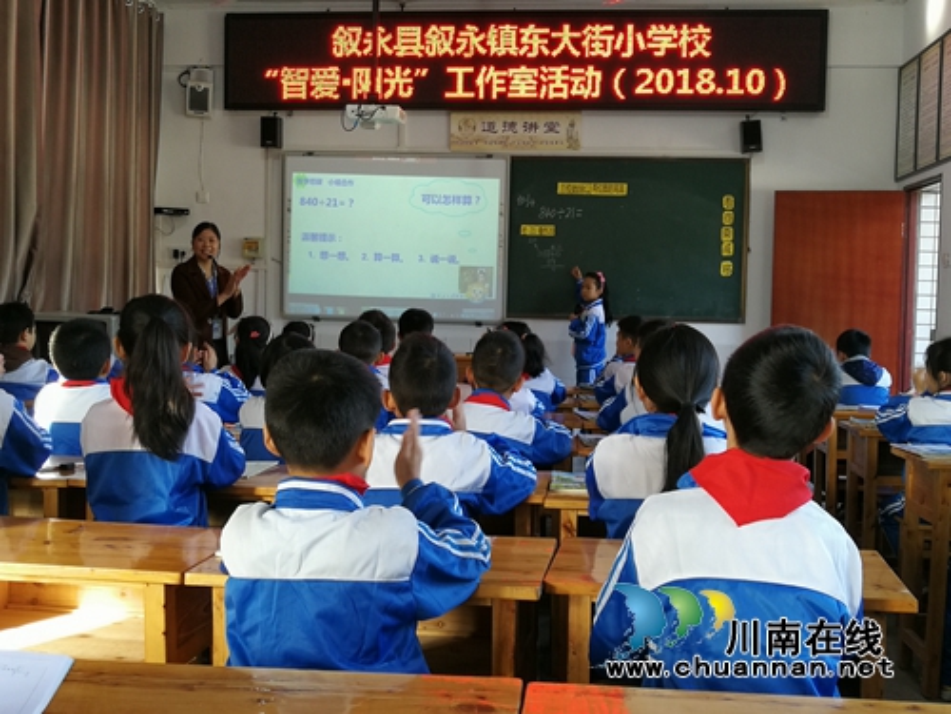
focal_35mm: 41
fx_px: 1126
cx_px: 476
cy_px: 357
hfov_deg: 45.8
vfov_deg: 35.1
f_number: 1.8
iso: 100
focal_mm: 3.95
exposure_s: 1/50
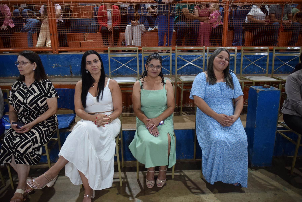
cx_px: 151
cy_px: 101
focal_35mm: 27
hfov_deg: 67.3
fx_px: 227
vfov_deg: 48.0
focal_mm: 18
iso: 1800
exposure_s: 1/60
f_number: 3.5
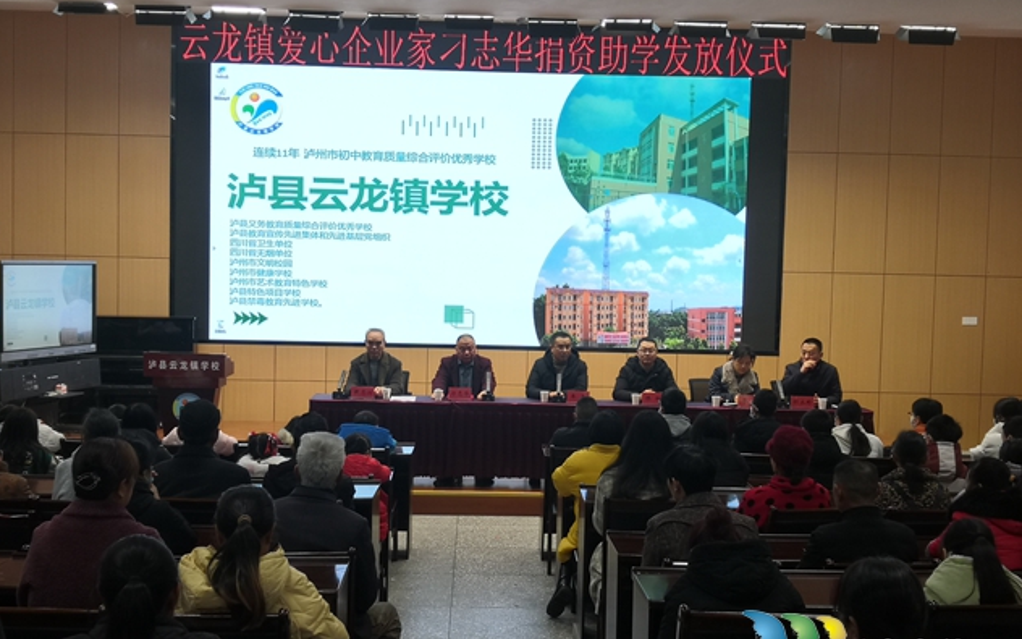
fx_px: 1226
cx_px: 509
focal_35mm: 44
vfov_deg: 29.2
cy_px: 322
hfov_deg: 45.3
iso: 100
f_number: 1.8
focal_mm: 3.95
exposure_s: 1/50
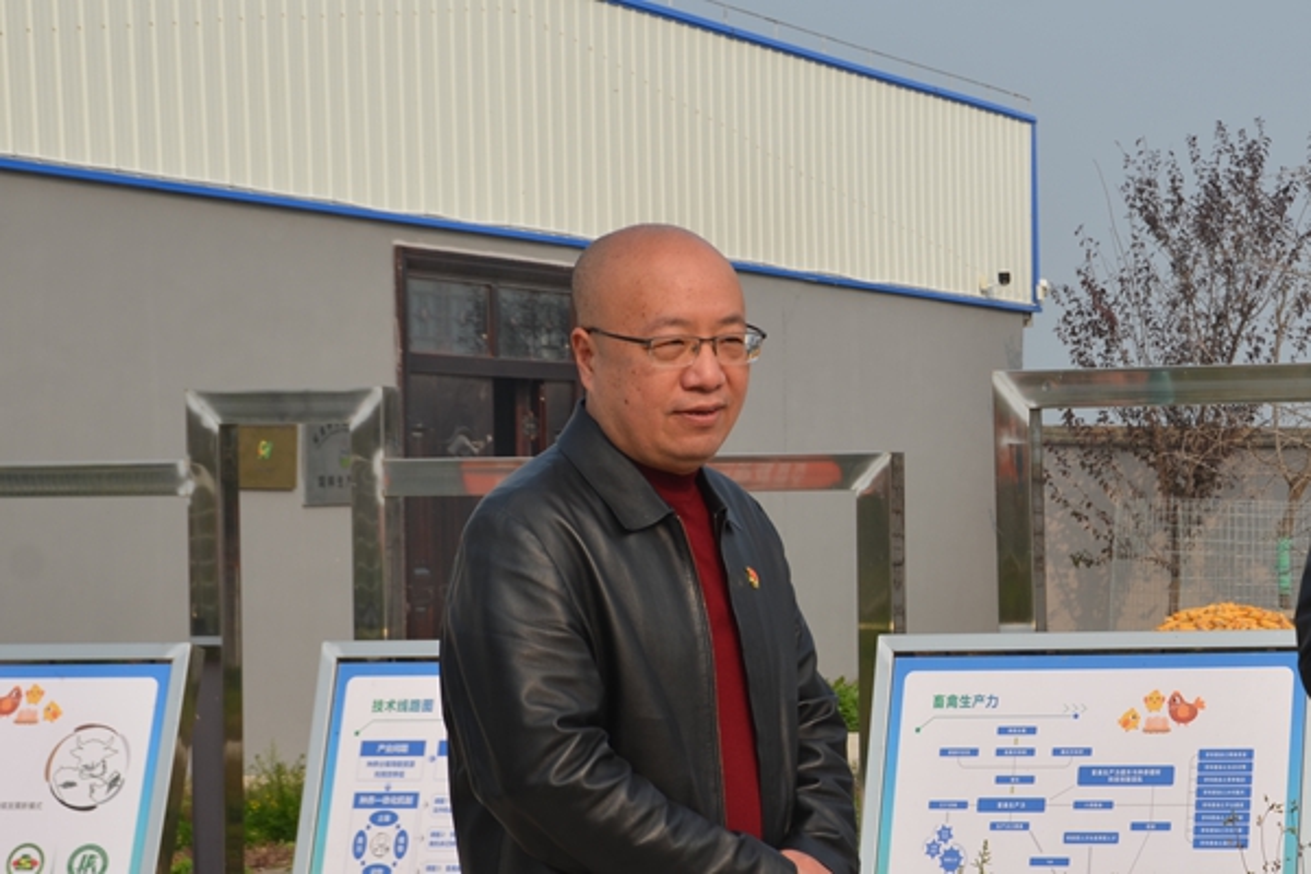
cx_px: 656
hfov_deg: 33.4
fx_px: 2185
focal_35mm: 60
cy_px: 437
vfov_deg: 22.6
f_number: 8
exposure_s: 1/250
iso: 100
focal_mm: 40
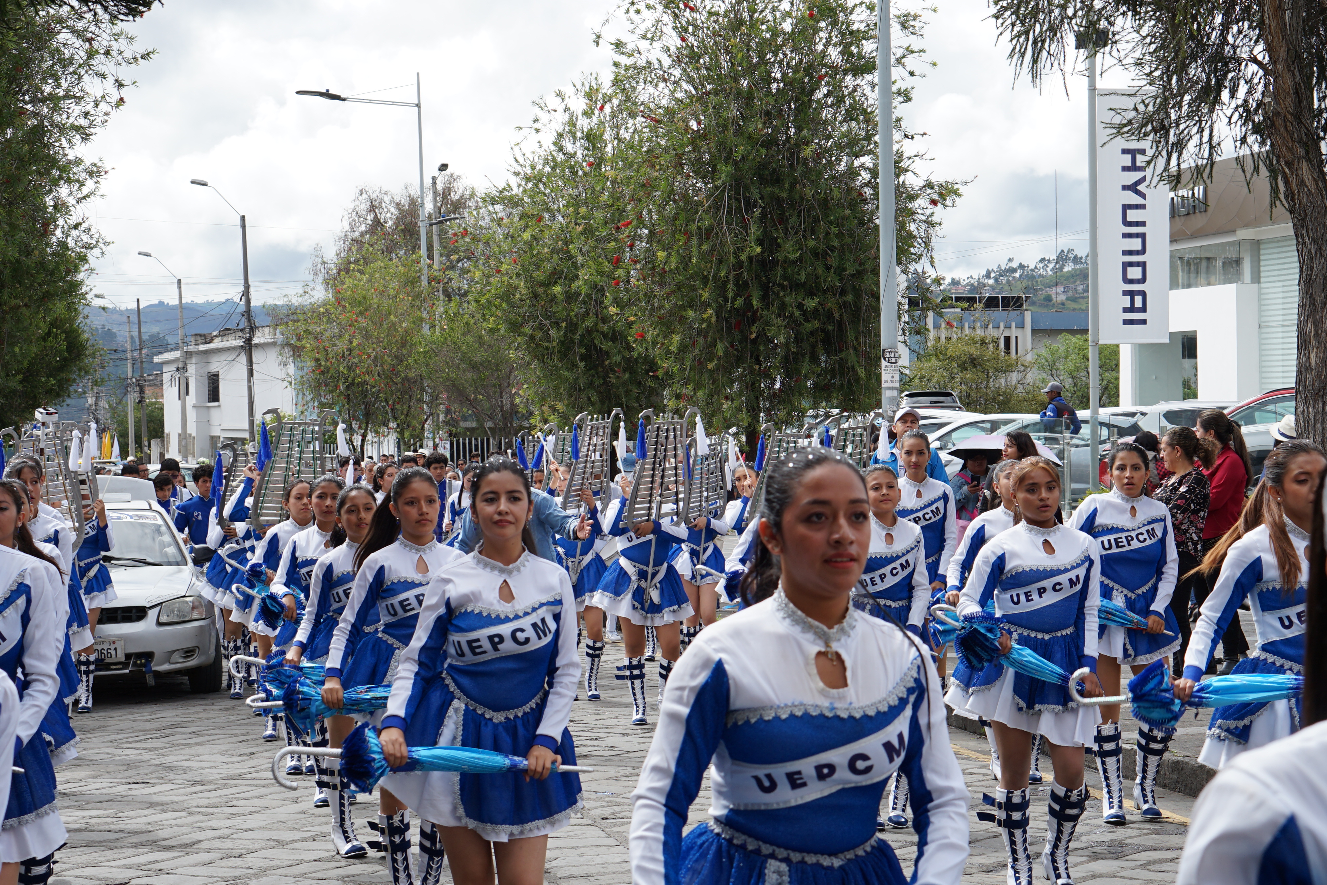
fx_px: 2764
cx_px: 664
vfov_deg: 18.2
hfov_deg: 27.0
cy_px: 442
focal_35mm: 75
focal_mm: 50
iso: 100
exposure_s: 1/160
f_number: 8
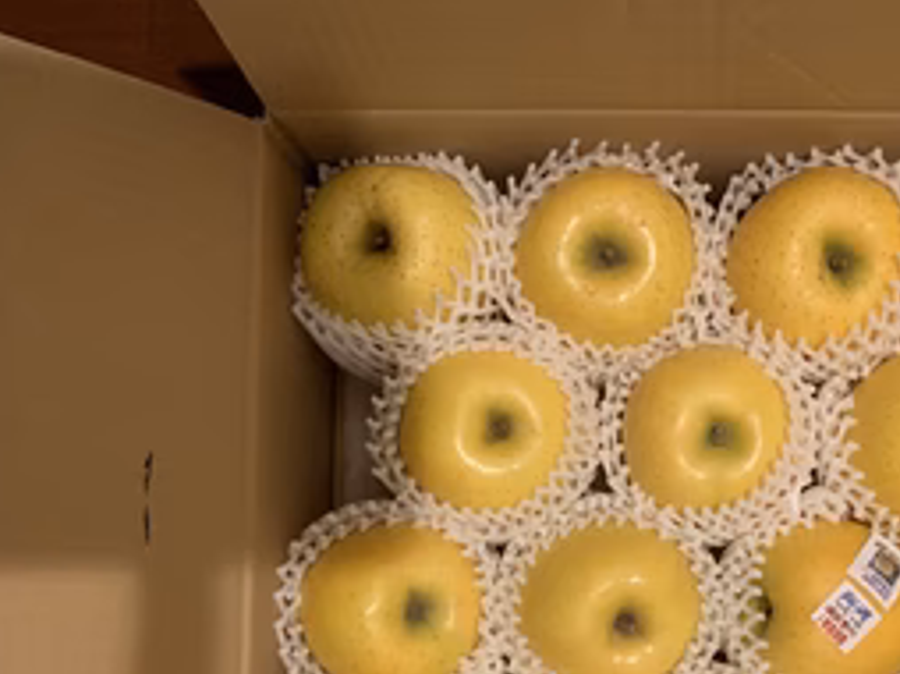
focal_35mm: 41
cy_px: 529
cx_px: 656
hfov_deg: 44.5
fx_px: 1065
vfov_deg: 34.1
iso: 400
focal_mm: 4.25
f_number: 1.8
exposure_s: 1/33
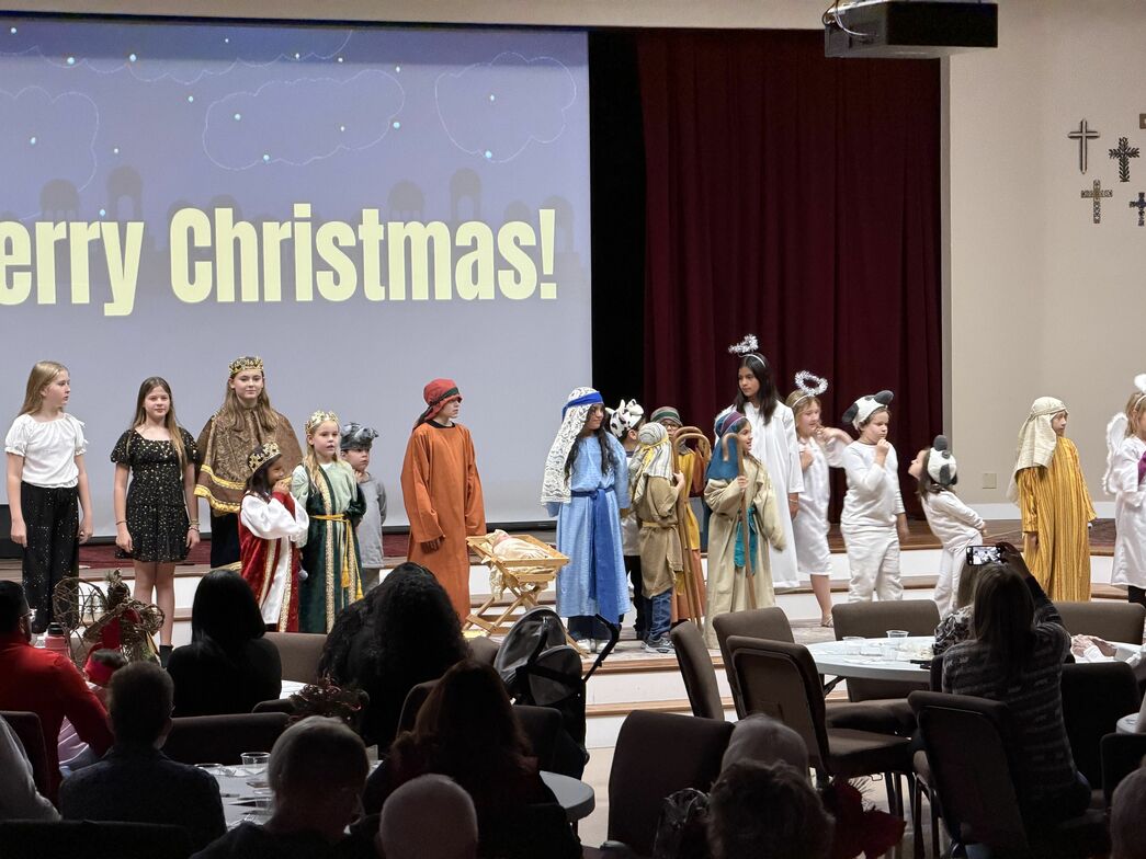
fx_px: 3311
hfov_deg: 19.6
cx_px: 573
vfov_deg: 14.8
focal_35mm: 100
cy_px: 430
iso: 640
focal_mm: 16.89
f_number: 2.8
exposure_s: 1/40
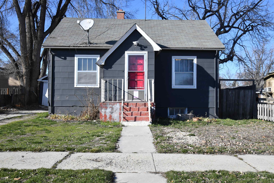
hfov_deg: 50.7
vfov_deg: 35.1
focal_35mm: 38
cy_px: 92
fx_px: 289
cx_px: 137
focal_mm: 38
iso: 1600
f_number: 16
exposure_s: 1/1000
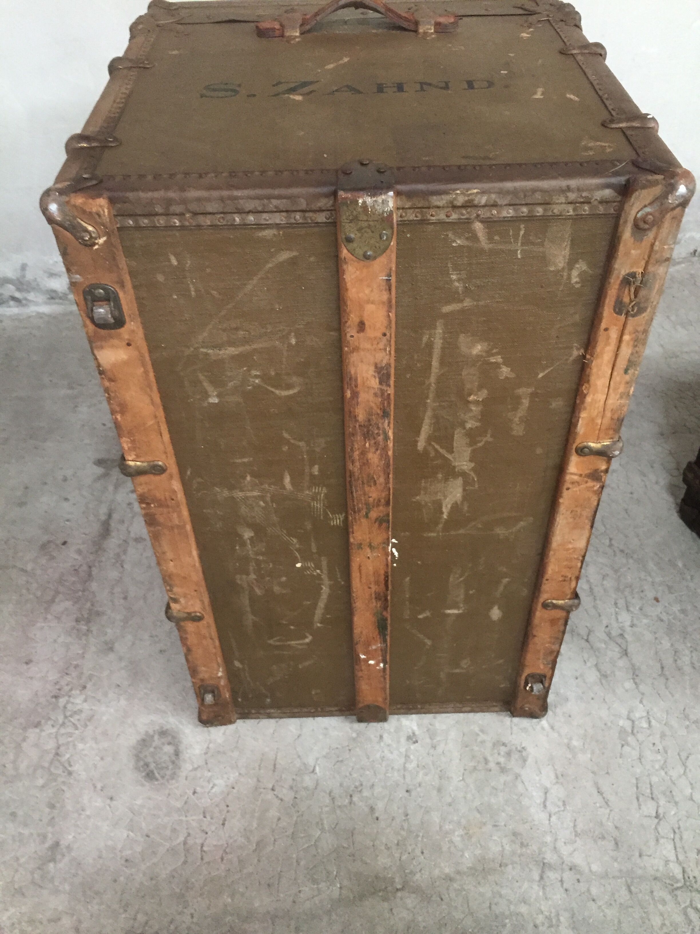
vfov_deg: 61.7
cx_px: 350
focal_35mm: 29
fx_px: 782
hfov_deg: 48.2
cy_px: 467
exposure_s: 1/20
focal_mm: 4.15
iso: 250
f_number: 2.2
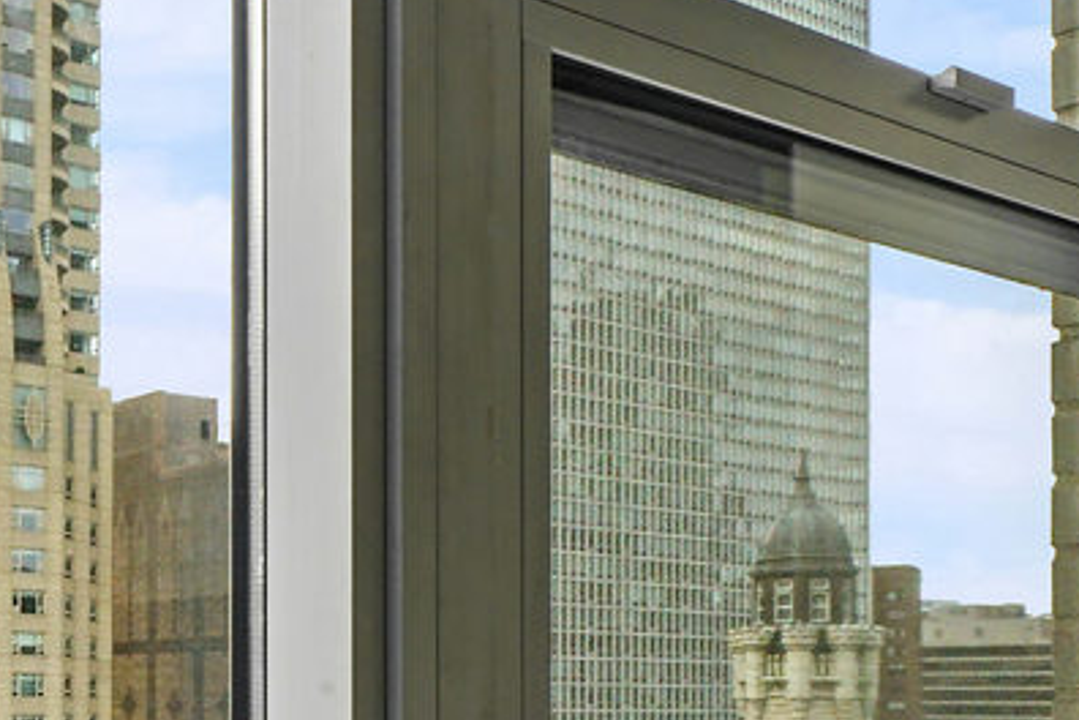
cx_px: -229
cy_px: 646
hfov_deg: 32.8
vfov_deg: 26.6
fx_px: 1469
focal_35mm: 49
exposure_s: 1/10
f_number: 20
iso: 400
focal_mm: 12
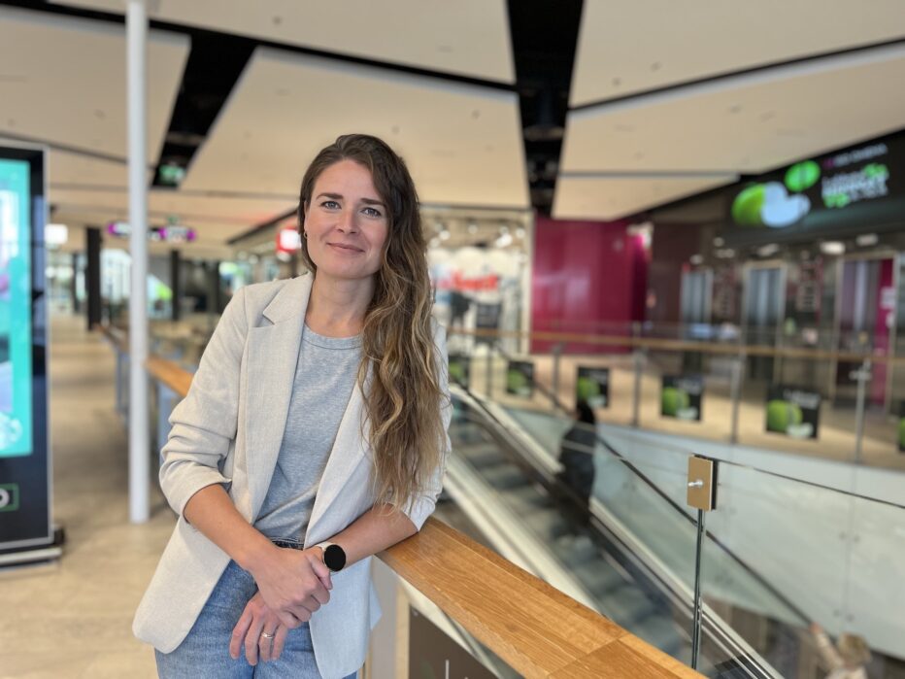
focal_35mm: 26
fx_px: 680
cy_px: 340
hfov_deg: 67.3
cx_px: 452
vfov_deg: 53.1
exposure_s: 1/100
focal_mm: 5.1
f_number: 1.6
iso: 125
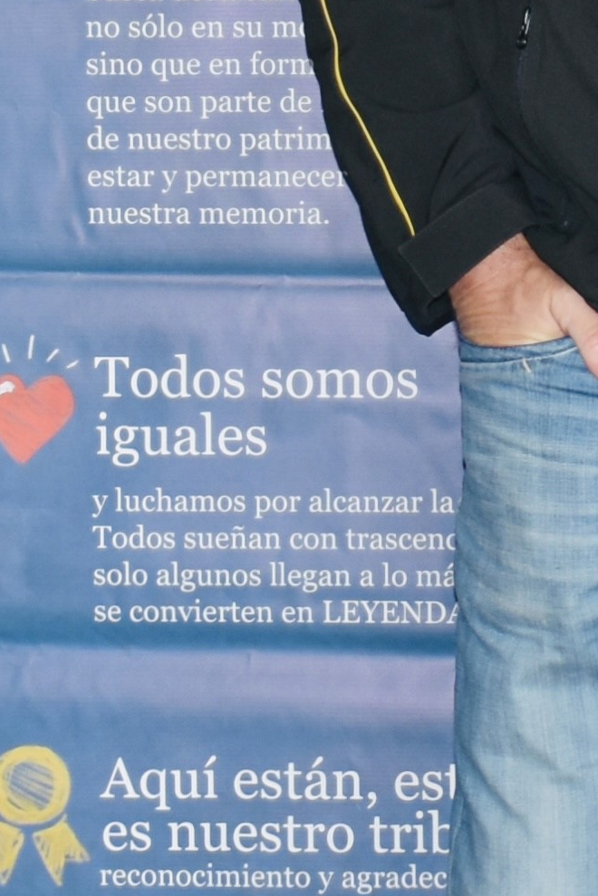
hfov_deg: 7.2
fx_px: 4756
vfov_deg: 10.7
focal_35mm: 191
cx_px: 641
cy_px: 90
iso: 280
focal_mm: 21
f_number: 3.8
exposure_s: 1/60
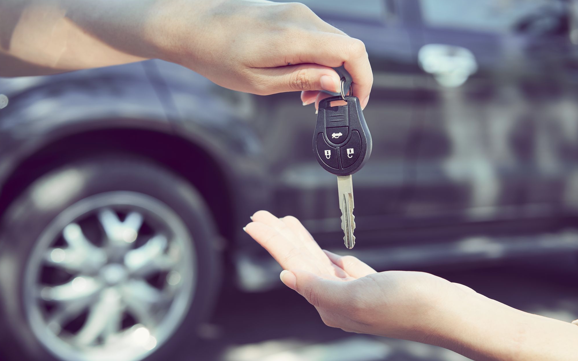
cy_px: 170
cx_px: 286
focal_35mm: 57
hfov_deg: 35.7
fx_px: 898
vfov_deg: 22.7
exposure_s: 1/125
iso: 100
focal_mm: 55
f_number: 5
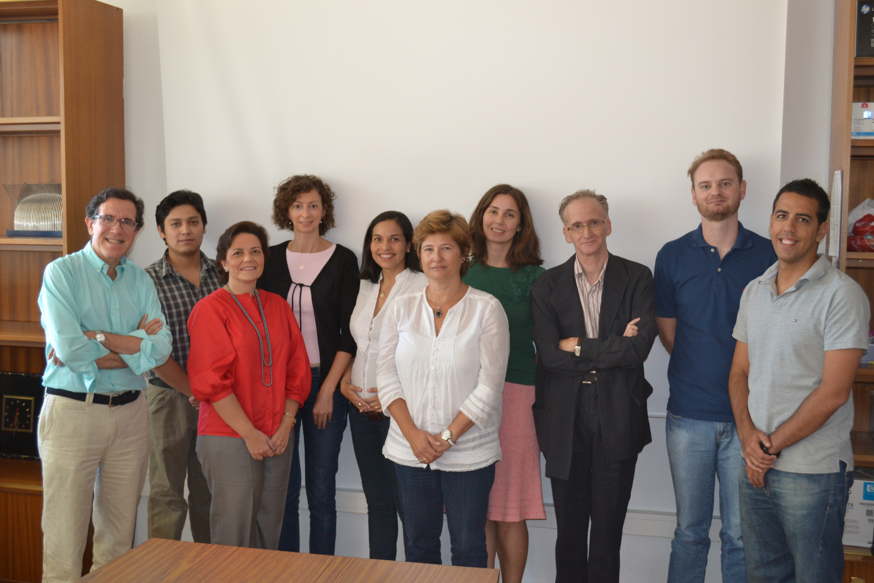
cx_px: 437
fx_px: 1020
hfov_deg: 46.4
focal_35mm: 42
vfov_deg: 31.9
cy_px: 292
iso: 640
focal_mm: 28
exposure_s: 1/30
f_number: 4.5
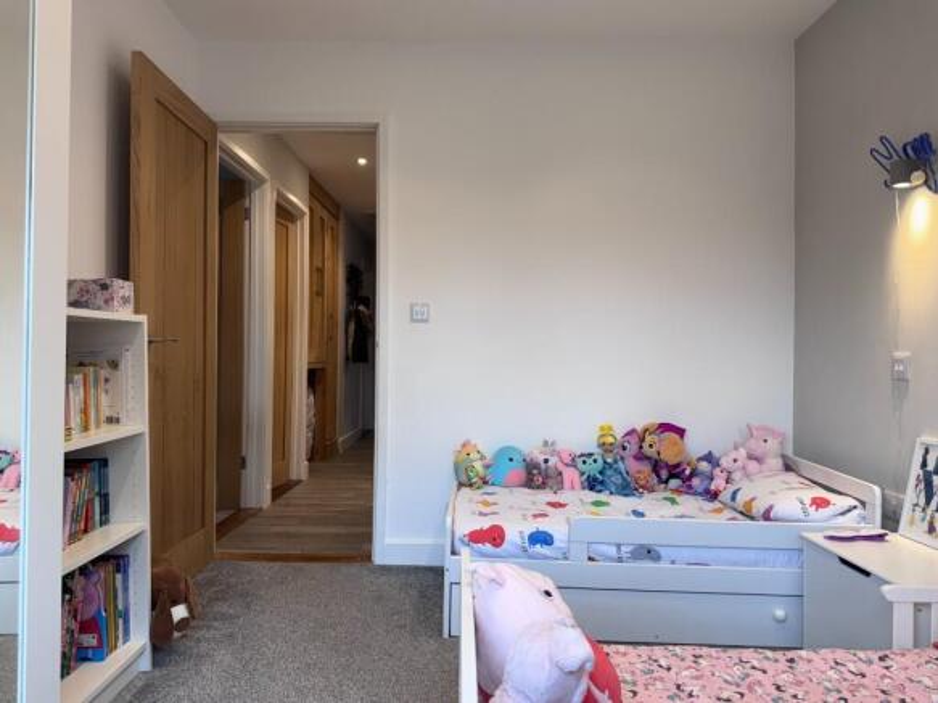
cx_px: 469
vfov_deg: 56.8
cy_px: 352
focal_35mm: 24
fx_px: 650
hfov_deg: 71.6
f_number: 1.78
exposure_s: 1/100
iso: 100
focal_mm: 6.76
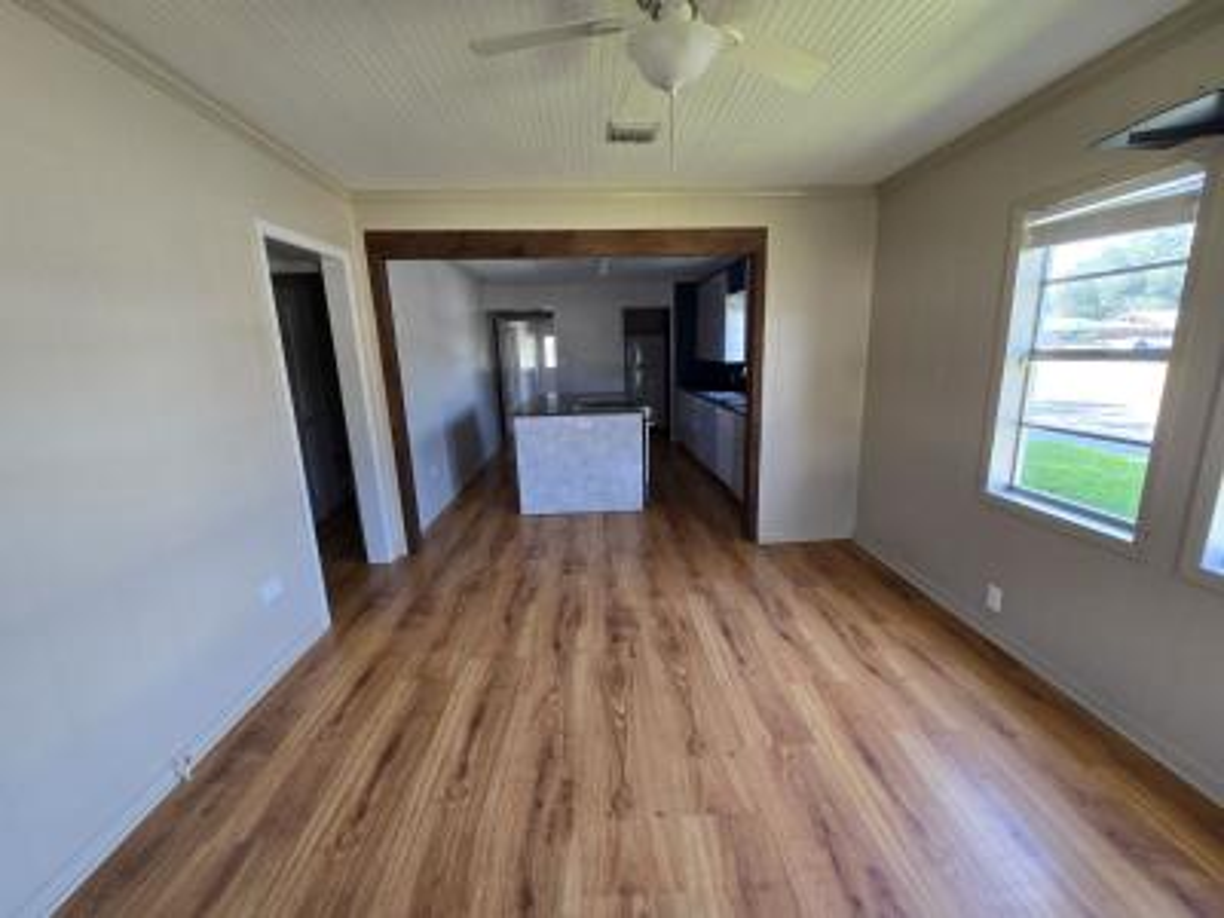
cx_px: 612
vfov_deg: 89.9
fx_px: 460
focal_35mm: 13
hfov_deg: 106.2
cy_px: 459
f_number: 2.2
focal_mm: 2.2
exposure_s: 1/60
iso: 80
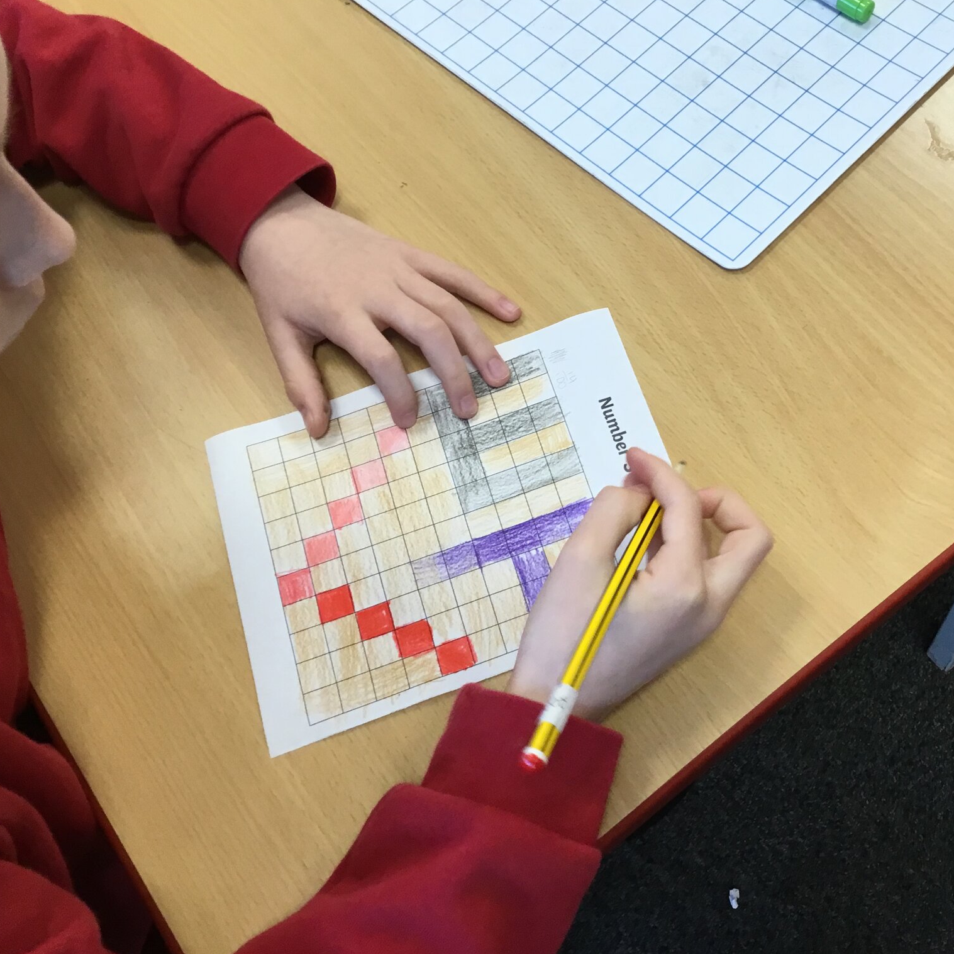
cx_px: 636
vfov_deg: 44.9
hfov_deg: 44.3
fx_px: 1154
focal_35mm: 37
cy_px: 476
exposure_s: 1/33
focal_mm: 3.3
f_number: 2.4
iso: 40
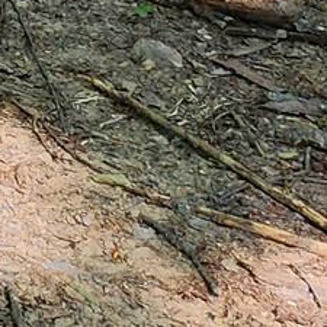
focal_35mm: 185
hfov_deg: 7.4
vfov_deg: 8.2
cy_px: -603
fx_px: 1977
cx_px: -888
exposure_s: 1/180
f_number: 1.8
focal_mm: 6.4
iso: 50
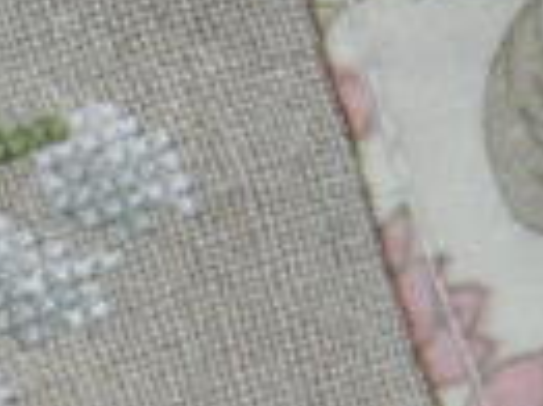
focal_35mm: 171
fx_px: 2680
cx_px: -348
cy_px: 572
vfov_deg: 8.5
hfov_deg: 11.0
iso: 367
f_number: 2.7
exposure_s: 1/71
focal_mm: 7.5
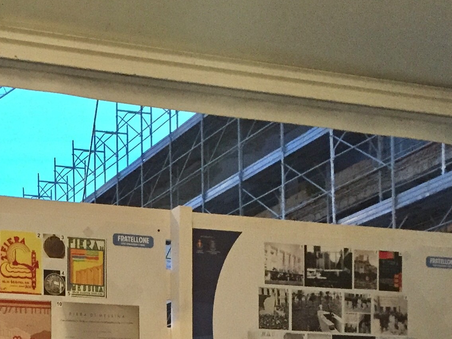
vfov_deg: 16.6
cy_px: 463
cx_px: 71
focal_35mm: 83
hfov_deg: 23.1
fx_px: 1084
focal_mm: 4.15
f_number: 2.2
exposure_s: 1/25
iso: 250
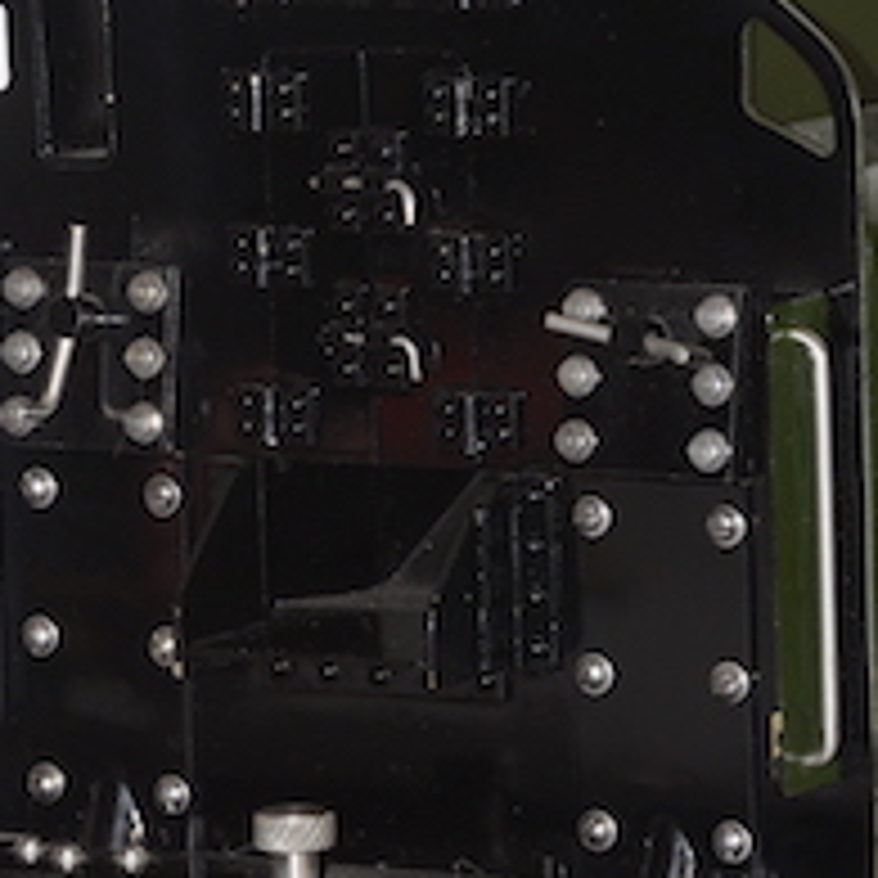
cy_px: 639
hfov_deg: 4.4
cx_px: 369
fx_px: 11478
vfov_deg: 4.4
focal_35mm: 400
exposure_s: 1/60
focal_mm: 150
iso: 800
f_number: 14
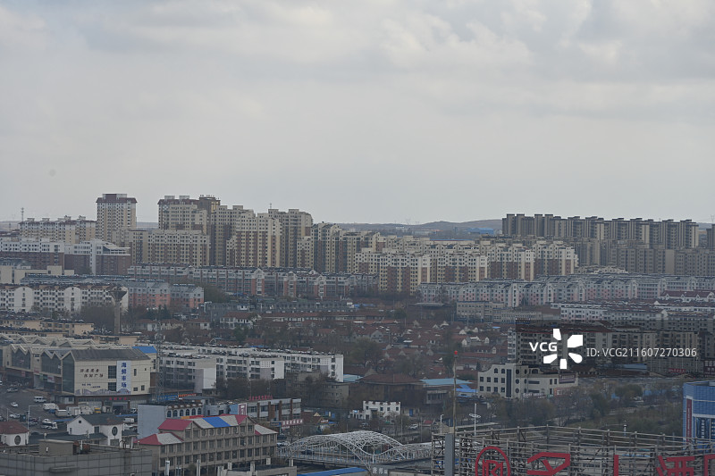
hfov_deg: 17.1
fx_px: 2383
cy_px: 238
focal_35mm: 120
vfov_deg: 11.4
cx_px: 358
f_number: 8
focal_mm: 120
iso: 160
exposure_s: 1/200
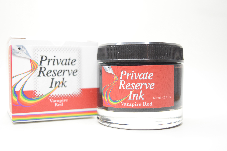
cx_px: 114
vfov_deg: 28.1
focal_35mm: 48
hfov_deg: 41.1
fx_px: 303
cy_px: 76
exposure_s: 1/60
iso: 1100
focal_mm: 32
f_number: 4.5
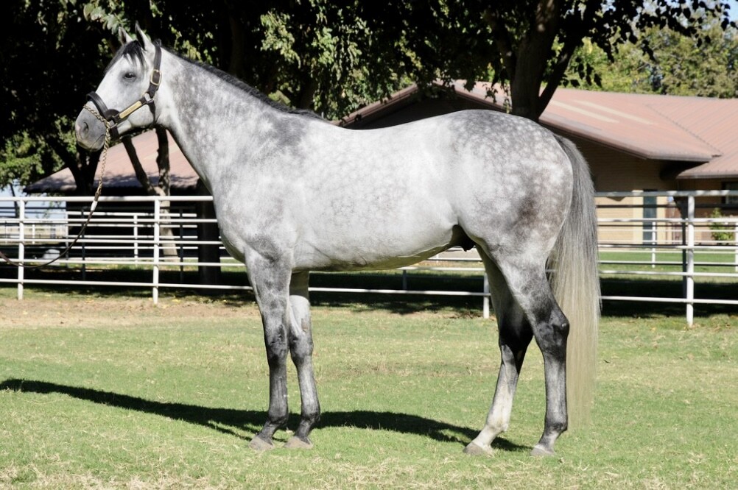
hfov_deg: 19.5
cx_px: 369
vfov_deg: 13.0
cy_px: 245
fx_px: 2150
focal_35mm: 105
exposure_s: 1/500
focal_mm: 70
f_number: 8
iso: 320
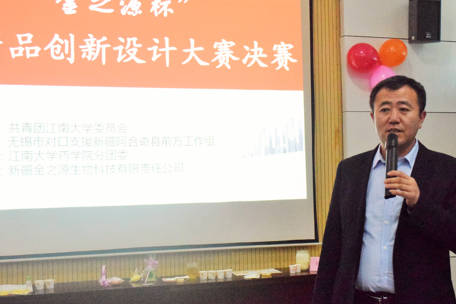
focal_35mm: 55
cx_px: 292
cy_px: 153
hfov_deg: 36.0
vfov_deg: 24.6
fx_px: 697
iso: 12800
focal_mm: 28
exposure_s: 1/200
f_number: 7.1
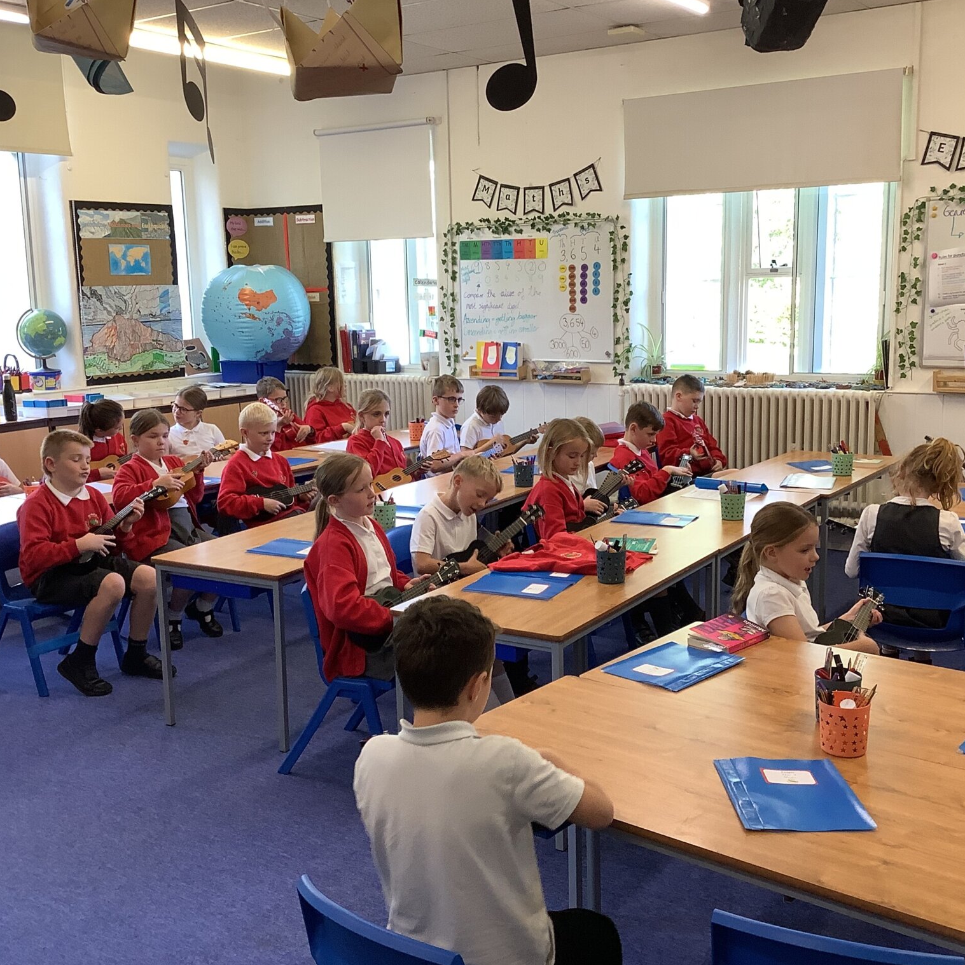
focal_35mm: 37
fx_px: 1167
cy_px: 482
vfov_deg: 44.9
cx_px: 485
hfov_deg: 44.9
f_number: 2.4
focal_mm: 3.3
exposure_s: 1/50
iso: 64
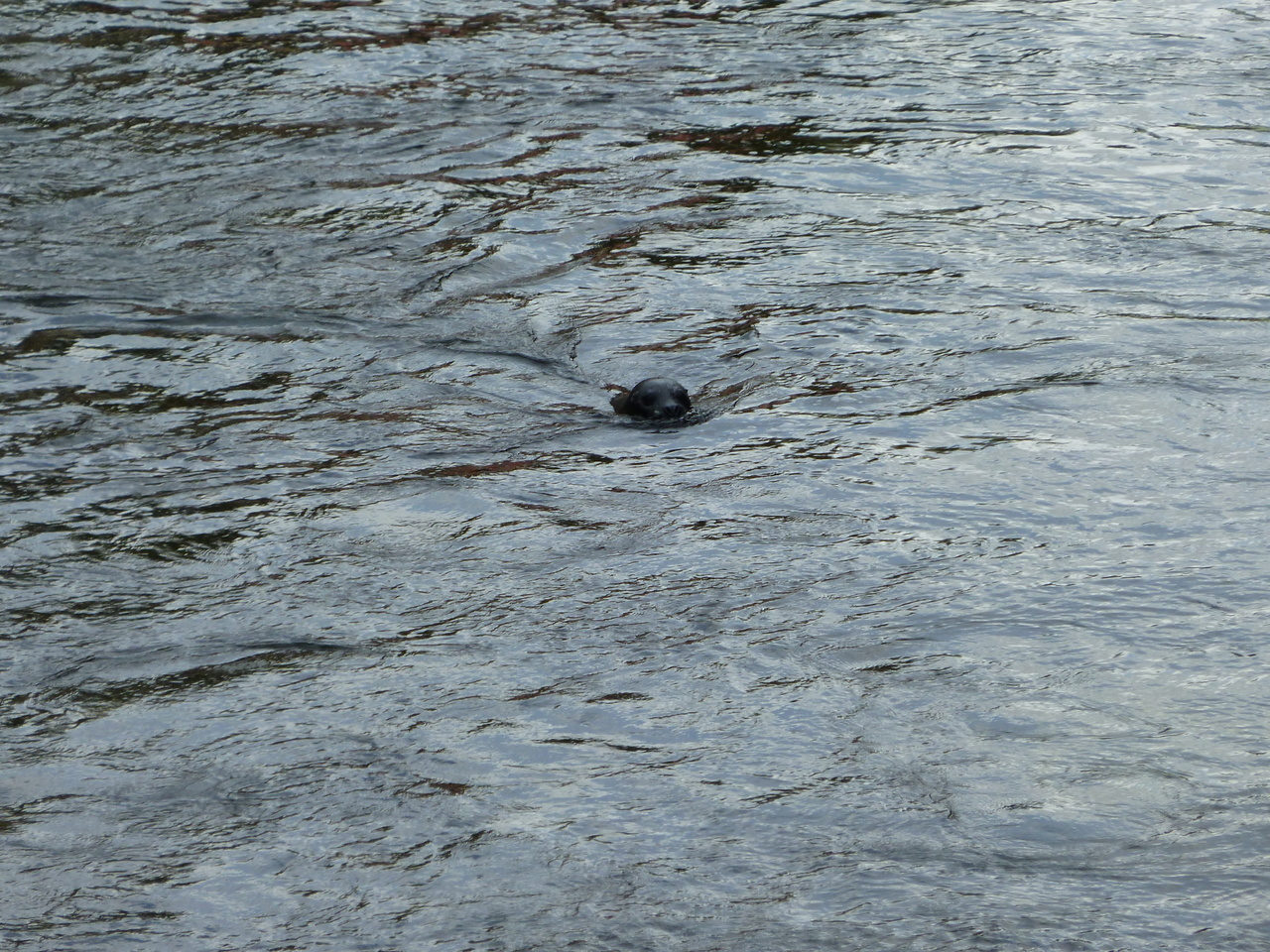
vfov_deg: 5.9
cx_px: 635
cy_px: 476
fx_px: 9172
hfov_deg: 7.9
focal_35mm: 250
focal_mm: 36
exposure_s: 1/125
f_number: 5.9
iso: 80
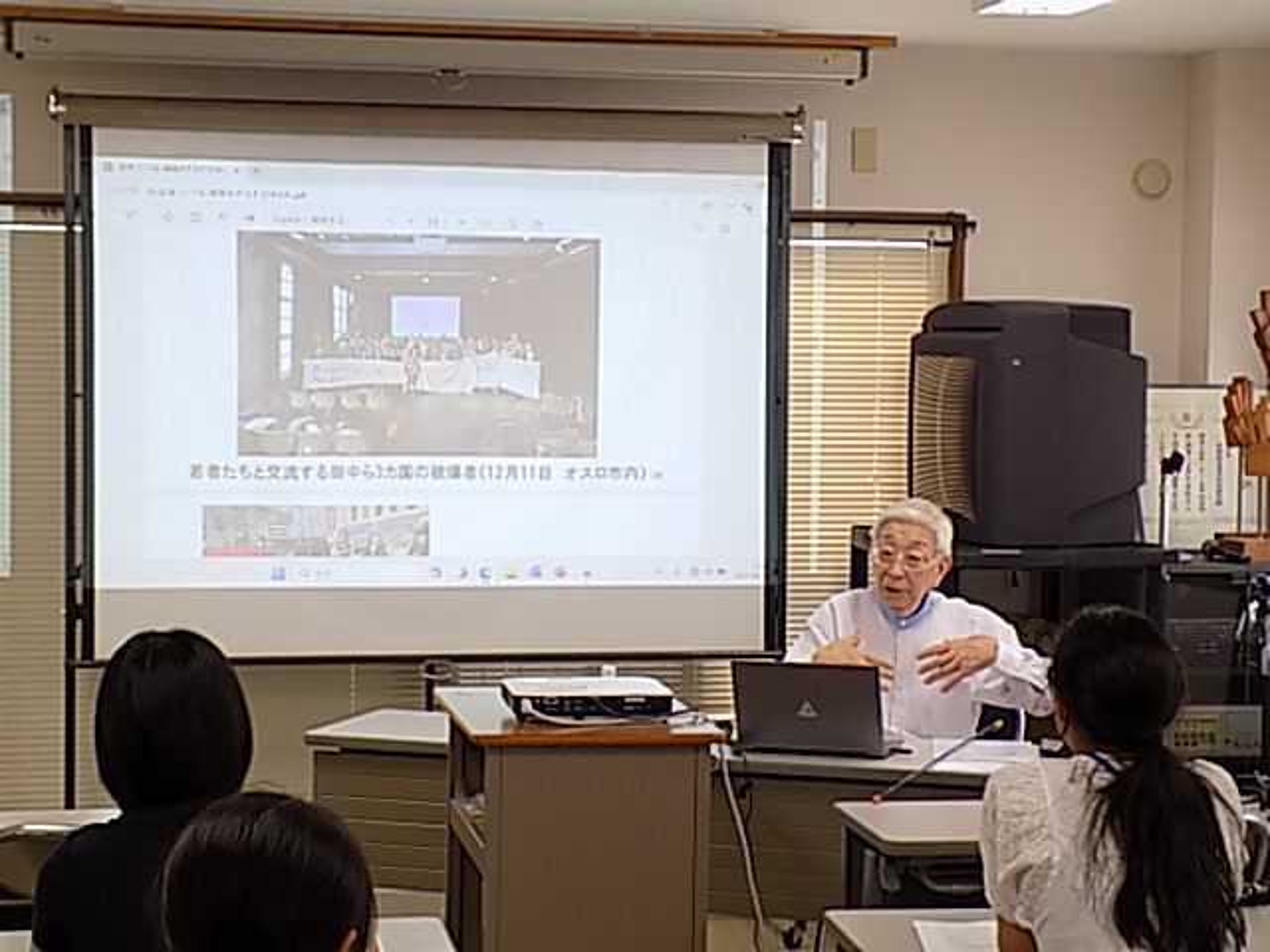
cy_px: 476
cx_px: 635
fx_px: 2568
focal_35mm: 70
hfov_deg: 27.8
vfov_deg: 21.0
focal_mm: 12.5
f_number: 4.2
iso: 160
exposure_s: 1/30
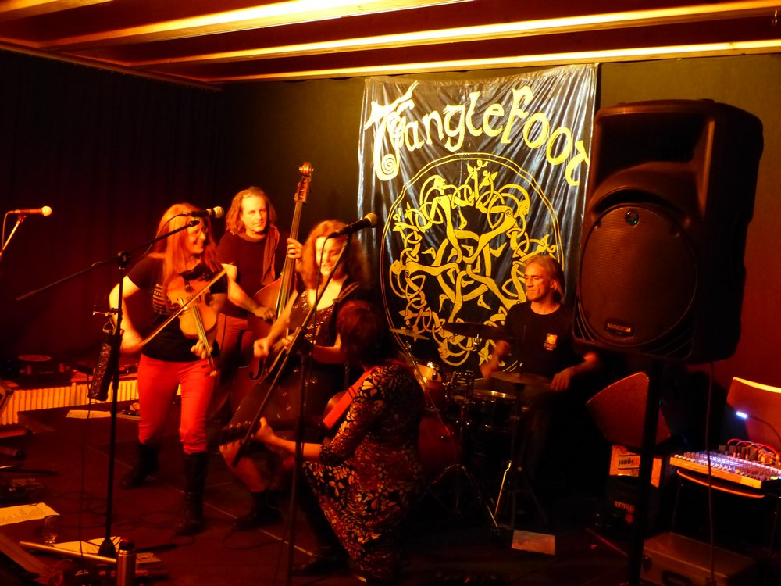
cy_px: 293
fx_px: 880
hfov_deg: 47.9
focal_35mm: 39
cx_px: 390
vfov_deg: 36.8
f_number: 2.8
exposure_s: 1/13
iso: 800
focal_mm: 7
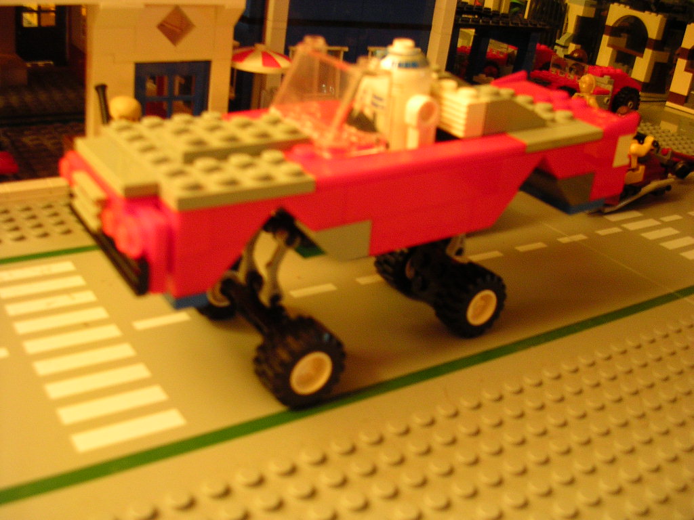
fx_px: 762
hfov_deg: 49.0
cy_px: 260
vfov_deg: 37.7
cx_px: 347
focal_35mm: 38
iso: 85
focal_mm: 5.8
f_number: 2.8
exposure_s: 1/6.4
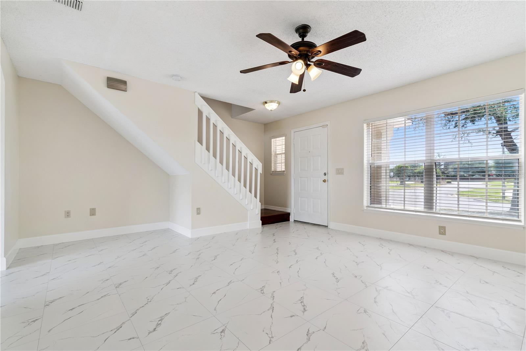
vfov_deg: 73.8
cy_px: 176
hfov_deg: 96.7
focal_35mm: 16
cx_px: 263
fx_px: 234
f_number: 9
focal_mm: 16
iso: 125
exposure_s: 1/60
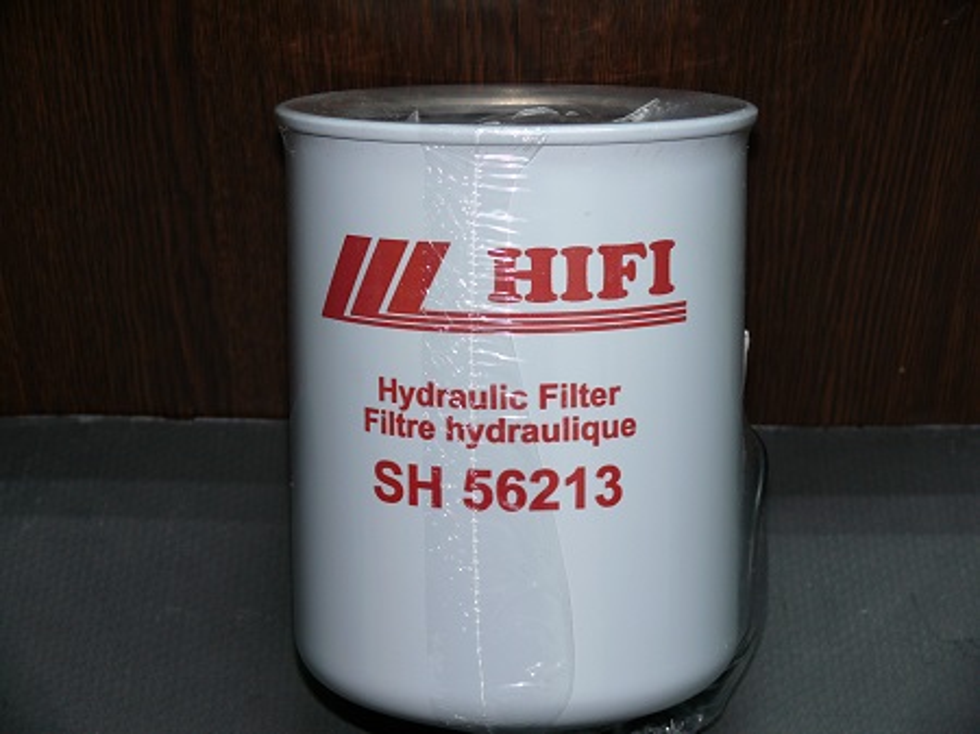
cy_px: 367
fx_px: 2490
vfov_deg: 16.8
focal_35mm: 88
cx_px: 490
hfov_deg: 22.3
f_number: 3.2
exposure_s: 1/30
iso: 100
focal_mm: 18.6
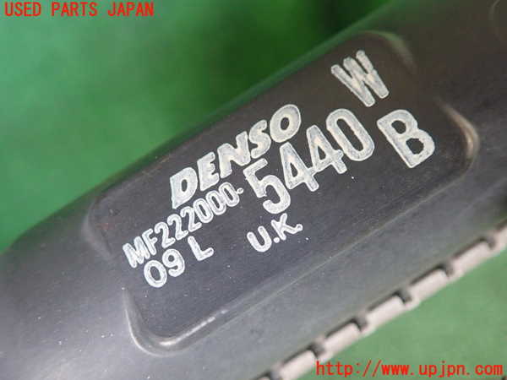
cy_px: 190
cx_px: 254
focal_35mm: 30
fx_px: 439
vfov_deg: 46.8
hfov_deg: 60.0
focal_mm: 5.5
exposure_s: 1/125
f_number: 2.3
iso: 640
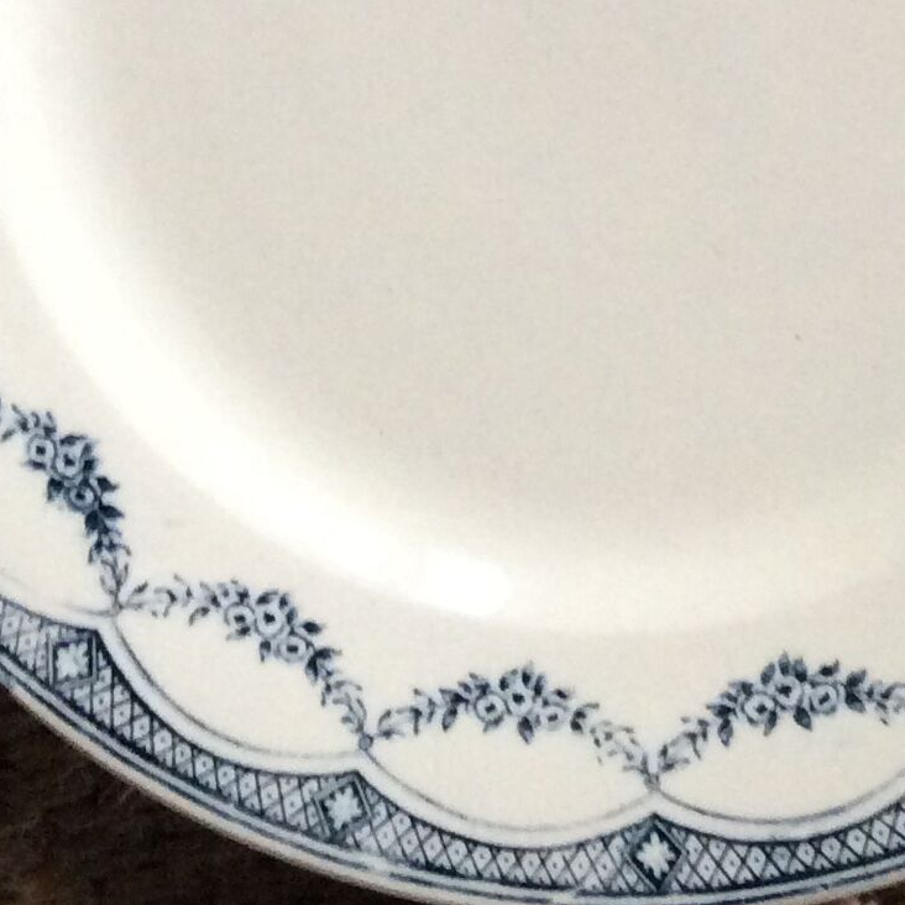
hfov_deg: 17.3
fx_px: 2958
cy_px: 219
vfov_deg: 17.3
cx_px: 715
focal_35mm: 100
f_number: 2.4
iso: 160
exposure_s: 1/24
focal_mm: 3.3
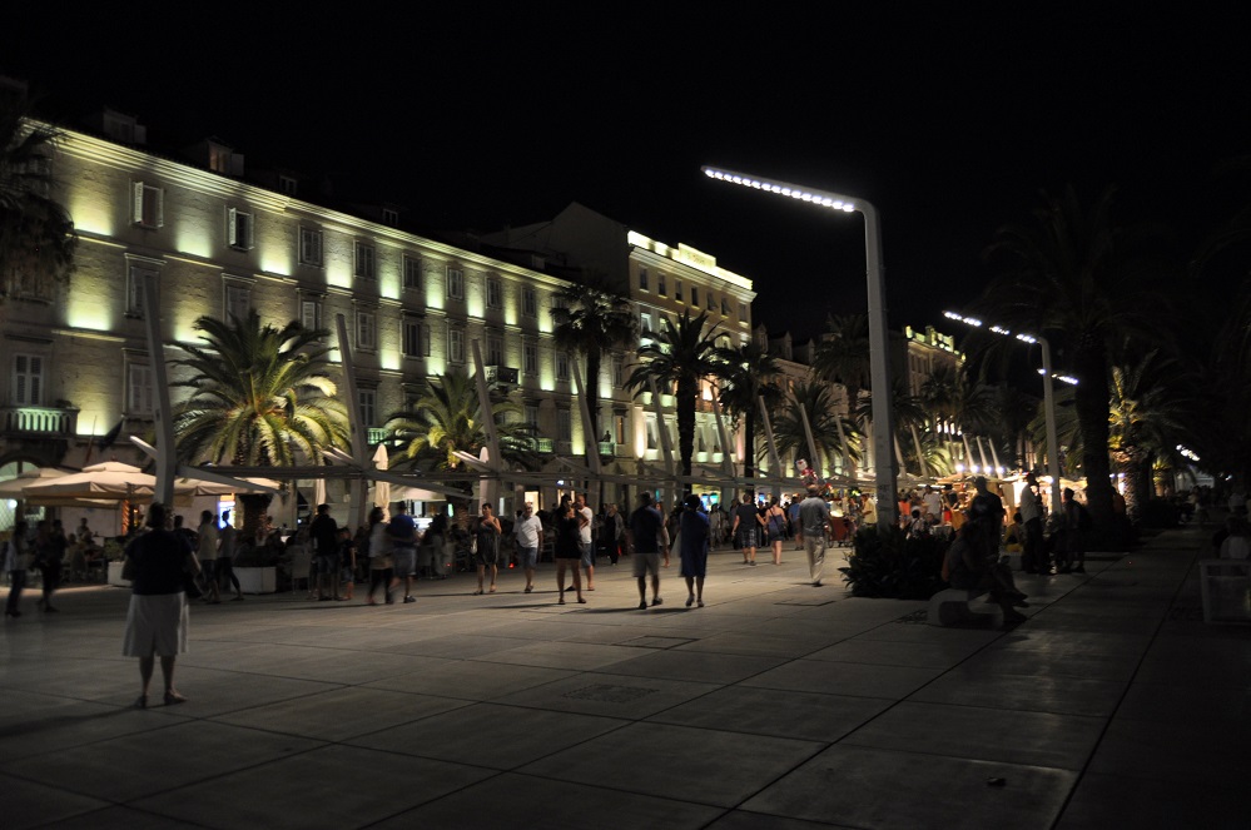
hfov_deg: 67.5
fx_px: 937
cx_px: 626
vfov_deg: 47.8
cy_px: 415
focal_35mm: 27
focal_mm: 18
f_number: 3.5
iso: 500
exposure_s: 1/8
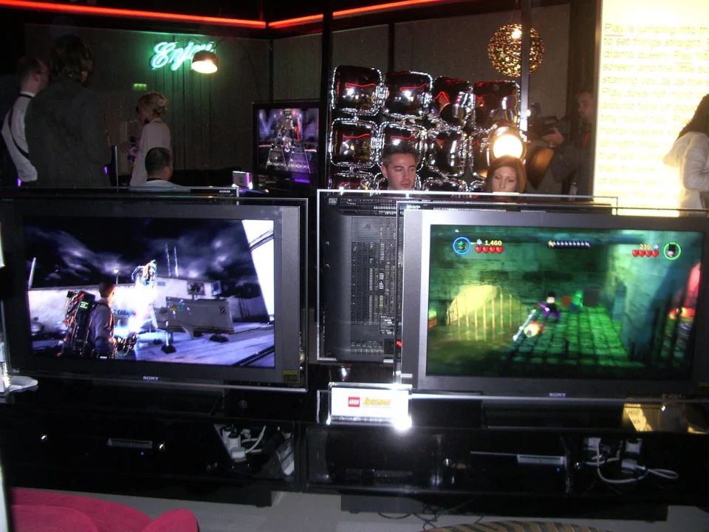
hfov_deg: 52.6
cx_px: 354
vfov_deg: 40.7
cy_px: 266
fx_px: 717
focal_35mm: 35
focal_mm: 5.8
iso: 200
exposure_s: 1/40
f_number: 2.6
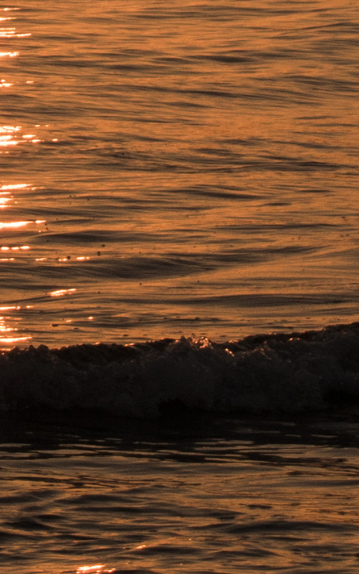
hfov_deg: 2.3
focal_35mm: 579
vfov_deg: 3.6
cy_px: -342
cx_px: -38
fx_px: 9056
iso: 200
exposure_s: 1/800
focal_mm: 55
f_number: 9
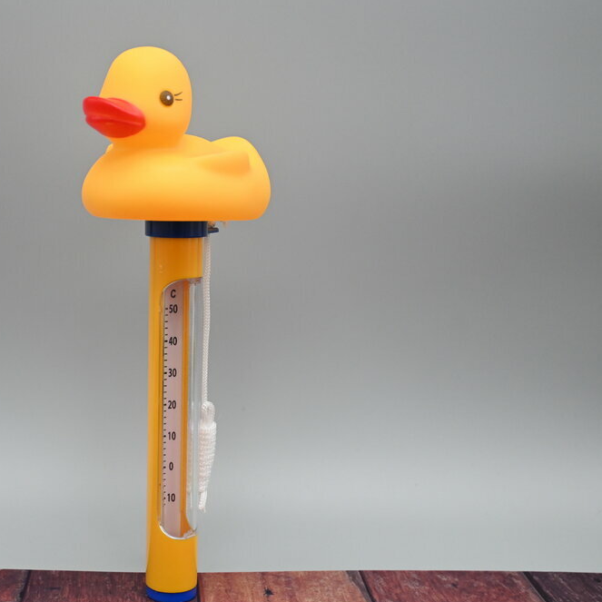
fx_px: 1003
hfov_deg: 33.0
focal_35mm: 51
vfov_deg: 33.4
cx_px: 179
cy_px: 301
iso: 900
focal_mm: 26.5
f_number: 4.5
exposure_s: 1/125
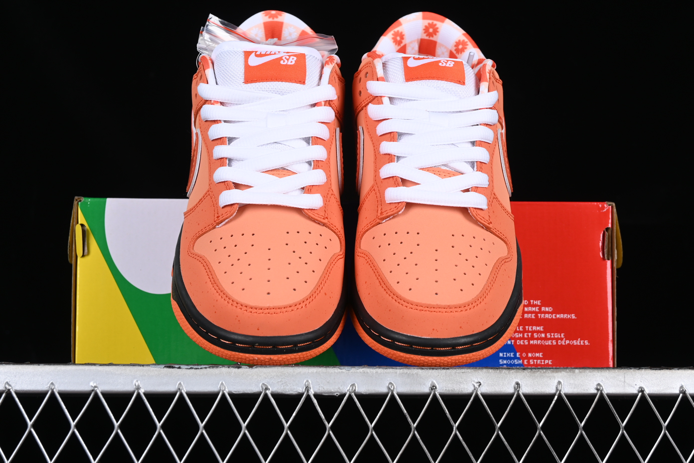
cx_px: 347
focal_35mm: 75
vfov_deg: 18.2
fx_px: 1446
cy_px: 232
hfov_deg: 27.0
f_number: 8
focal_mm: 50
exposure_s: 1/80
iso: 160
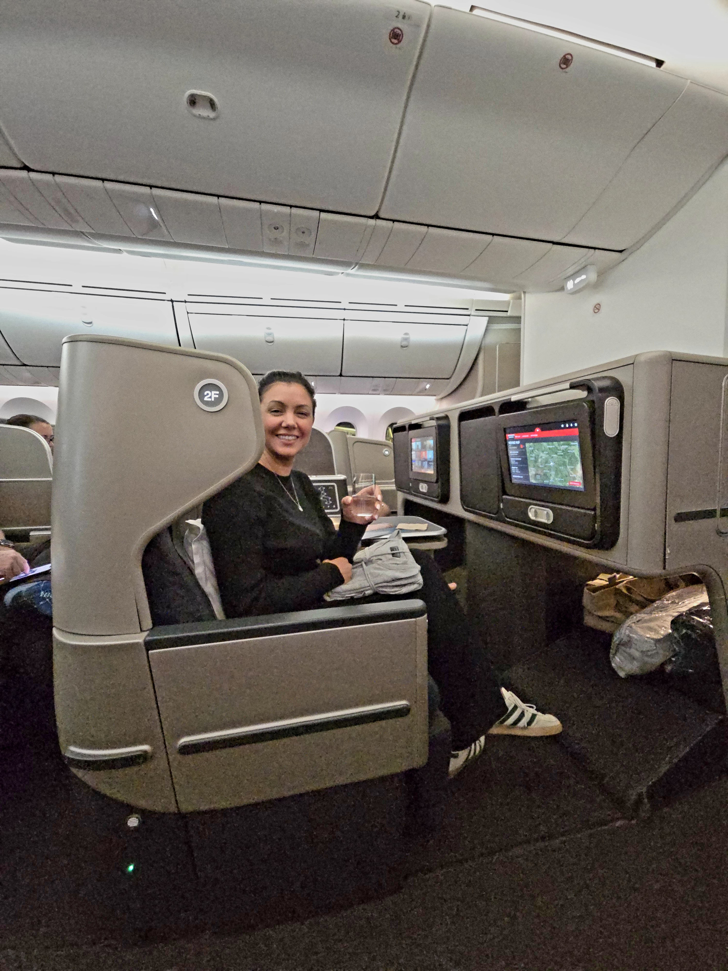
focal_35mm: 13
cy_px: 486
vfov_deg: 106.2
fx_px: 365
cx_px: 364
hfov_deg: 89.9
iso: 1250
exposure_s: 1/42
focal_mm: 2.2
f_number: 2.2
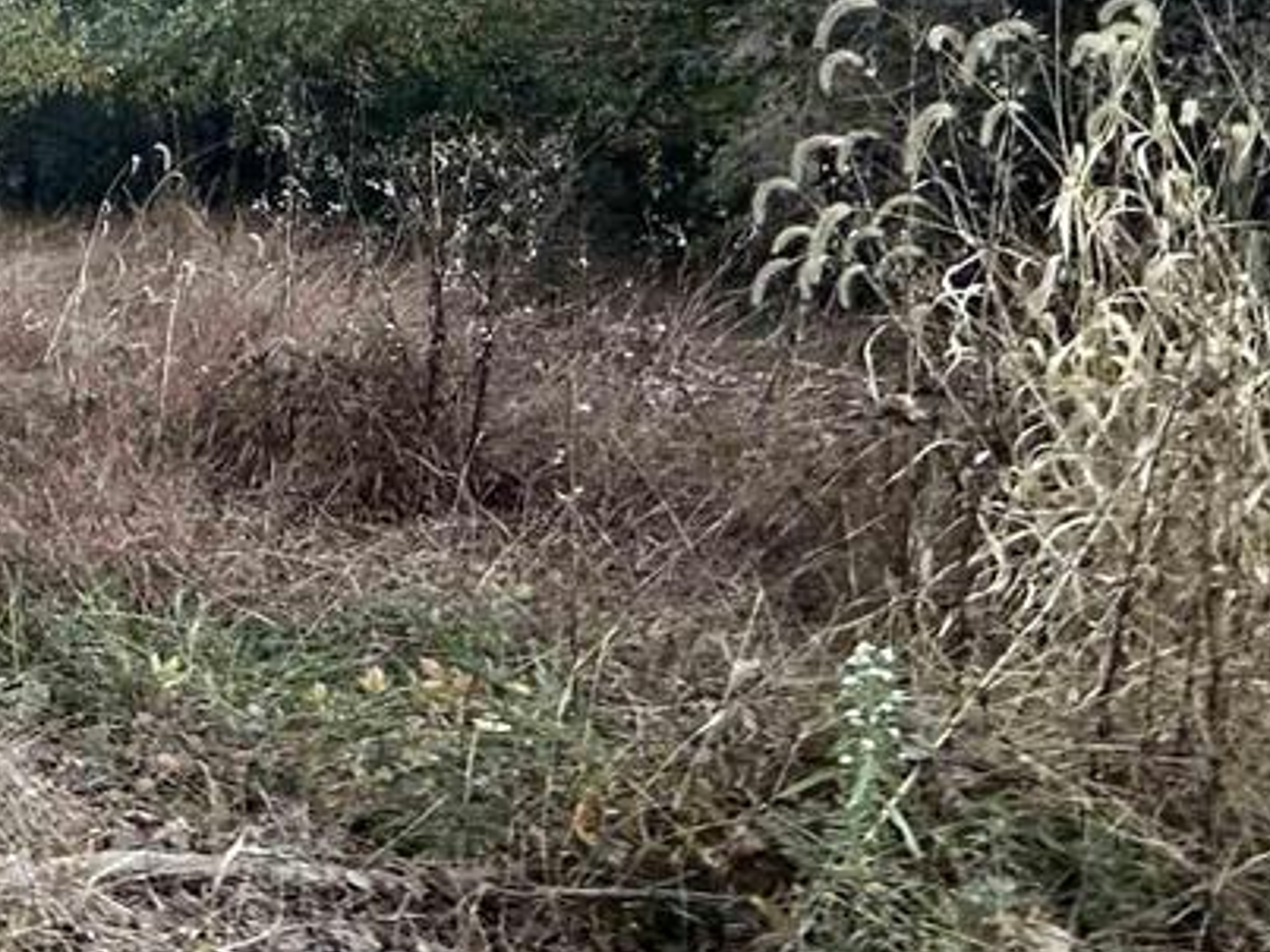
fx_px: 1834
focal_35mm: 50
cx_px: -624
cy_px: 173
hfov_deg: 27.1
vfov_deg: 28.4
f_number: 2.2
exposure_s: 1/99
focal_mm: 2.22
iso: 160
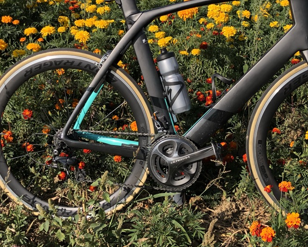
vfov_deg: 30.8
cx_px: 181
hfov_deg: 37.9
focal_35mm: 49
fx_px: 447
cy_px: 112
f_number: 1.8
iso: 20
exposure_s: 1/1230
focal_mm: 4
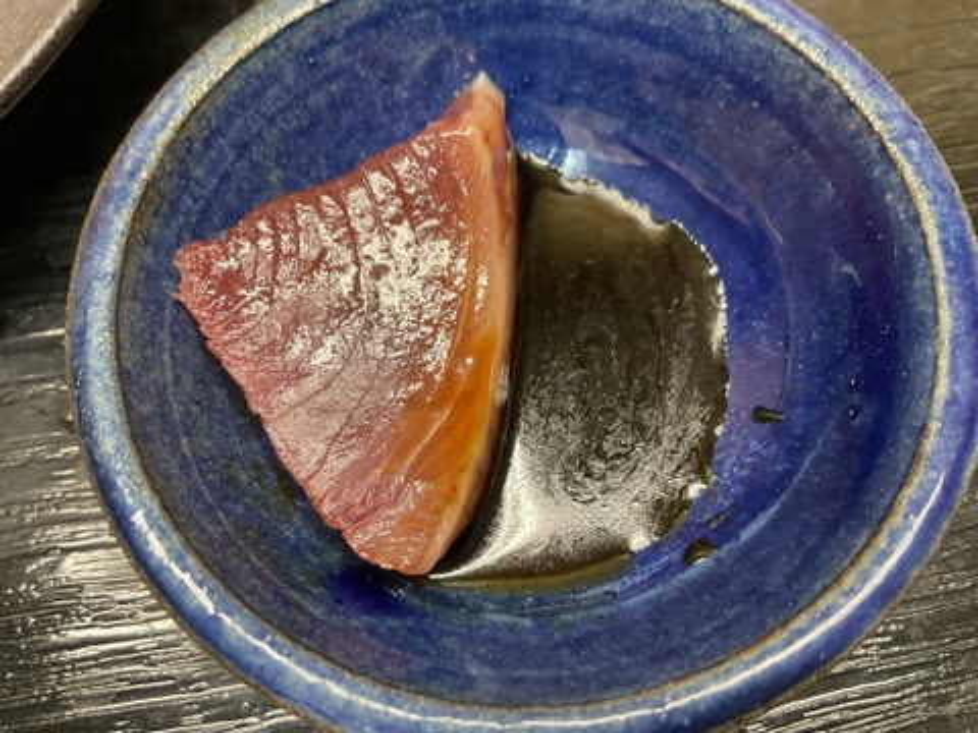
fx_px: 819
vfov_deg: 48.2
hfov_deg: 61.7
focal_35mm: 29
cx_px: 489
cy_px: 366
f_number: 1.8
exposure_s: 1/60
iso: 125
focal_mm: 3
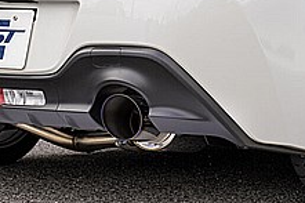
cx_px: 139
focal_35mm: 149
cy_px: 21
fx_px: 1261
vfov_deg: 9.2
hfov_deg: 13.8
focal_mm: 66
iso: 400
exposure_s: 1/250
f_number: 8
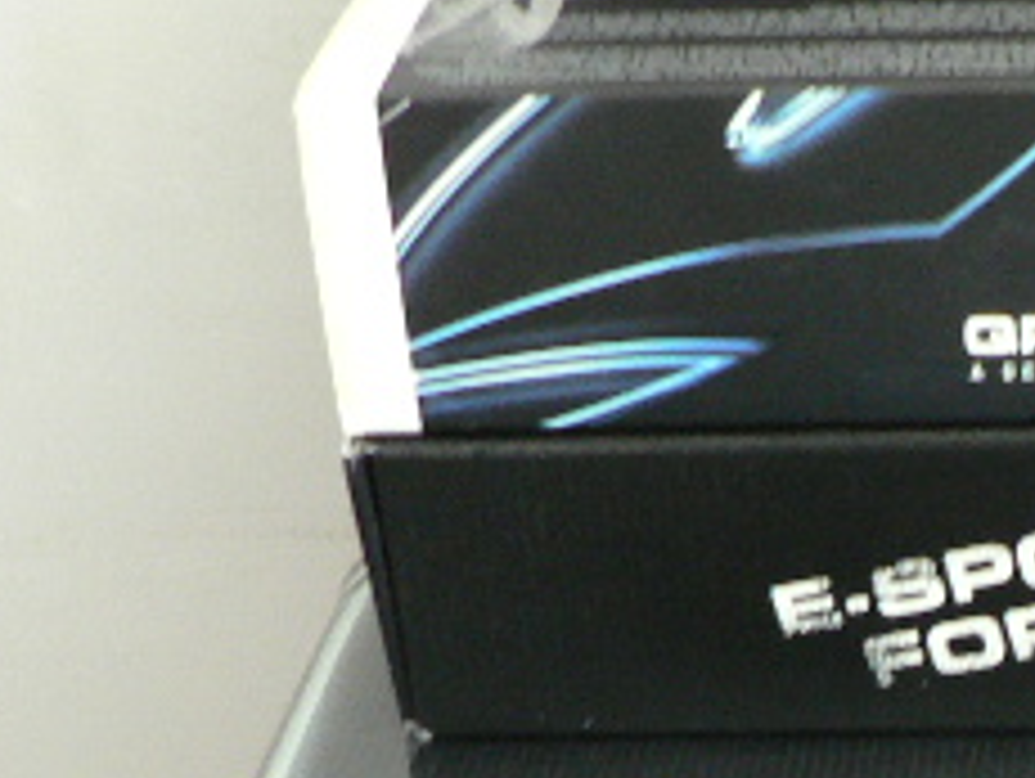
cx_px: 1372
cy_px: 886
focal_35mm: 100
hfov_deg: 18.2
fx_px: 2993
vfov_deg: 14.4
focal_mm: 6
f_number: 2.8
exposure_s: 1/4
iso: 200
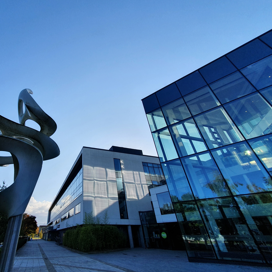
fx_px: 142
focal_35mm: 16
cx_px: 87
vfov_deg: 87.4
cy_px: 139
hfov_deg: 83.8
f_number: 2.2
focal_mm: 1.8
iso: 50
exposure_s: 1/1156
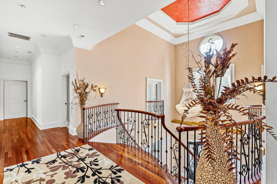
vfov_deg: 77.3
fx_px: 115
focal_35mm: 15
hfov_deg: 100.4
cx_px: 138
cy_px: 92
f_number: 8
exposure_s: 1/2
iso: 100
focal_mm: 10
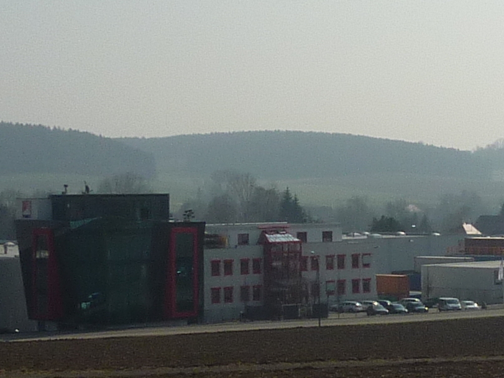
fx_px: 1616
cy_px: 153
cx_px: 508
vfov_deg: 13.3
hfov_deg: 17.3
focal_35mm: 111
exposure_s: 1/1000
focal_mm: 4.1
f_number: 6.3
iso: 100
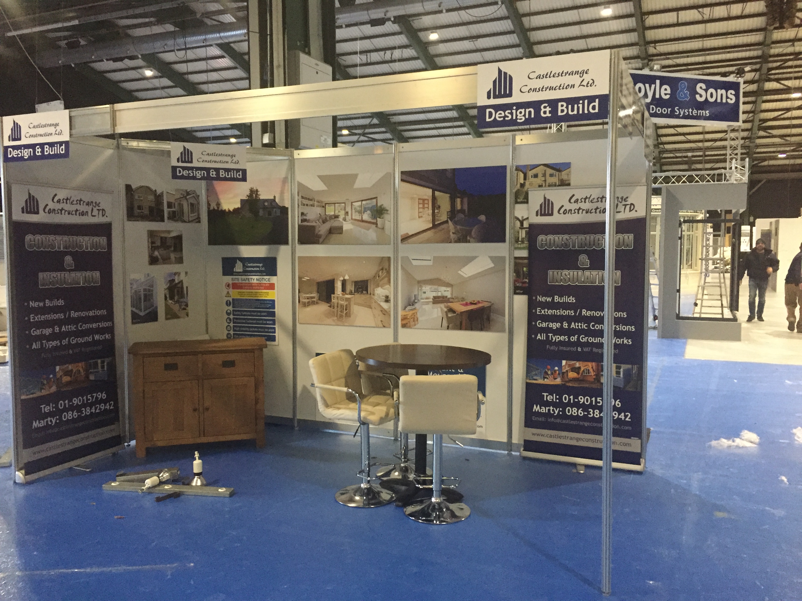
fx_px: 672
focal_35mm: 29
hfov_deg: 61.7
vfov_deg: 48.2
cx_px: 401
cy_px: 300
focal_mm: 4.15
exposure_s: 1/17
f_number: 2.2
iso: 400
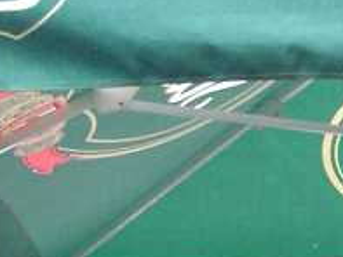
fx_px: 1527
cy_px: 512
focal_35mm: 154
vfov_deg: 9.1
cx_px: 571
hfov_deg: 12.0
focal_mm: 6.3
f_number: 3.1
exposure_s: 1/50
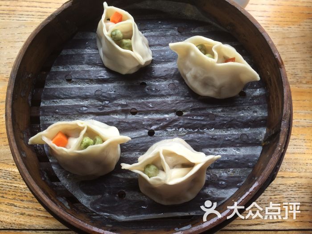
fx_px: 270
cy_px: 117
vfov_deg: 46.8
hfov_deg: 60.0
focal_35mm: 30
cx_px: 156
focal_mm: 4.12
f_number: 2.2
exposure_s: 1/339
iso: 32
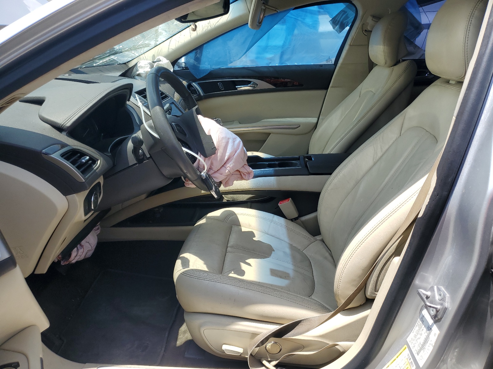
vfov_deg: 53.1
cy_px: 184
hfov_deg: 67.3
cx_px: 246
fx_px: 370
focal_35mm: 26
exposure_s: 1/1667
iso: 50
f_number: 1.5
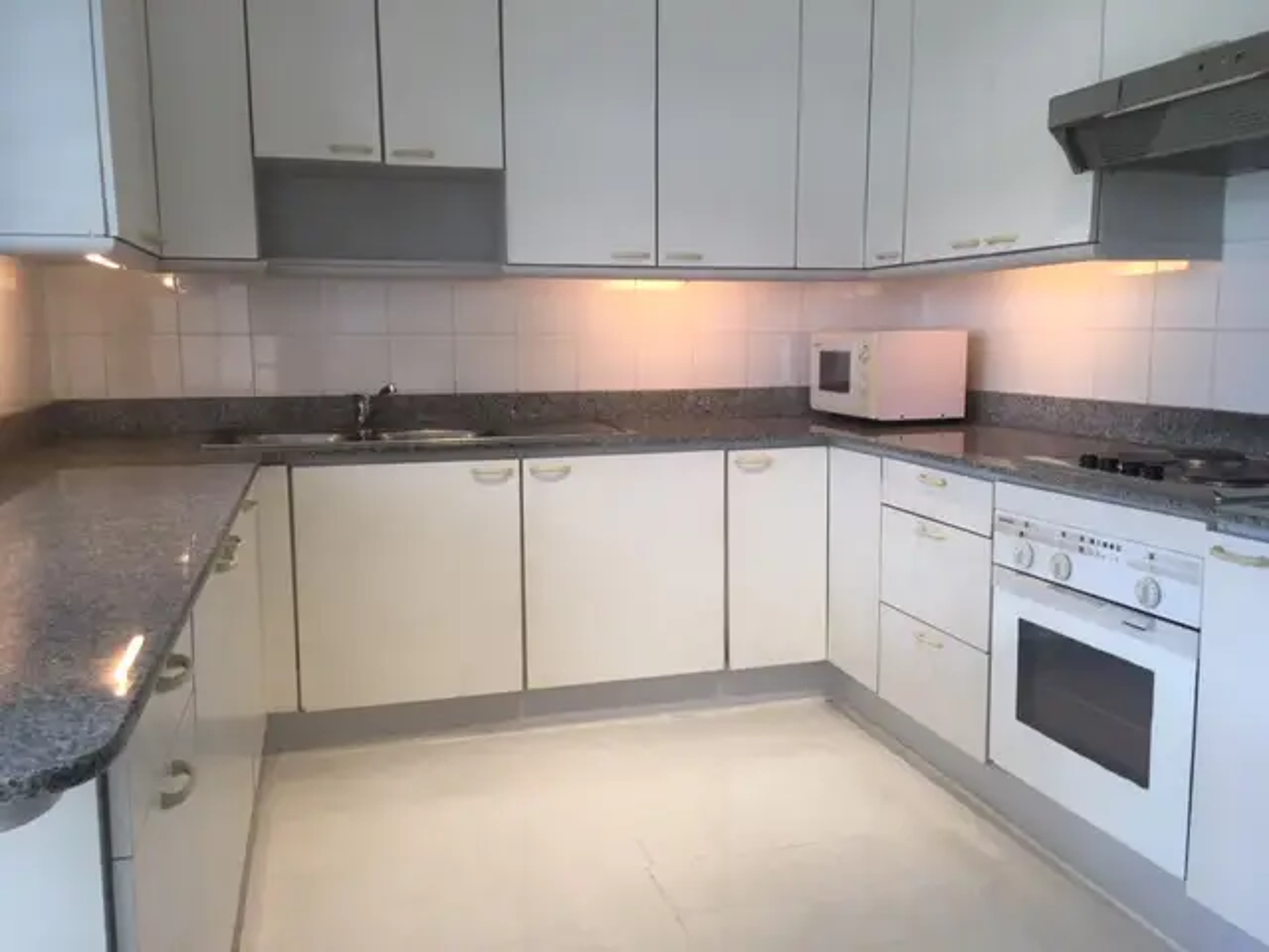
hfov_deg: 61.7
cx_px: 634
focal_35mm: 29
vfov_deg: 48.2
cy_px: 476
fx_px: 1063
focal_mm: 4.15
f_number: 2.2
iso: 32
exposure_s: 1/33
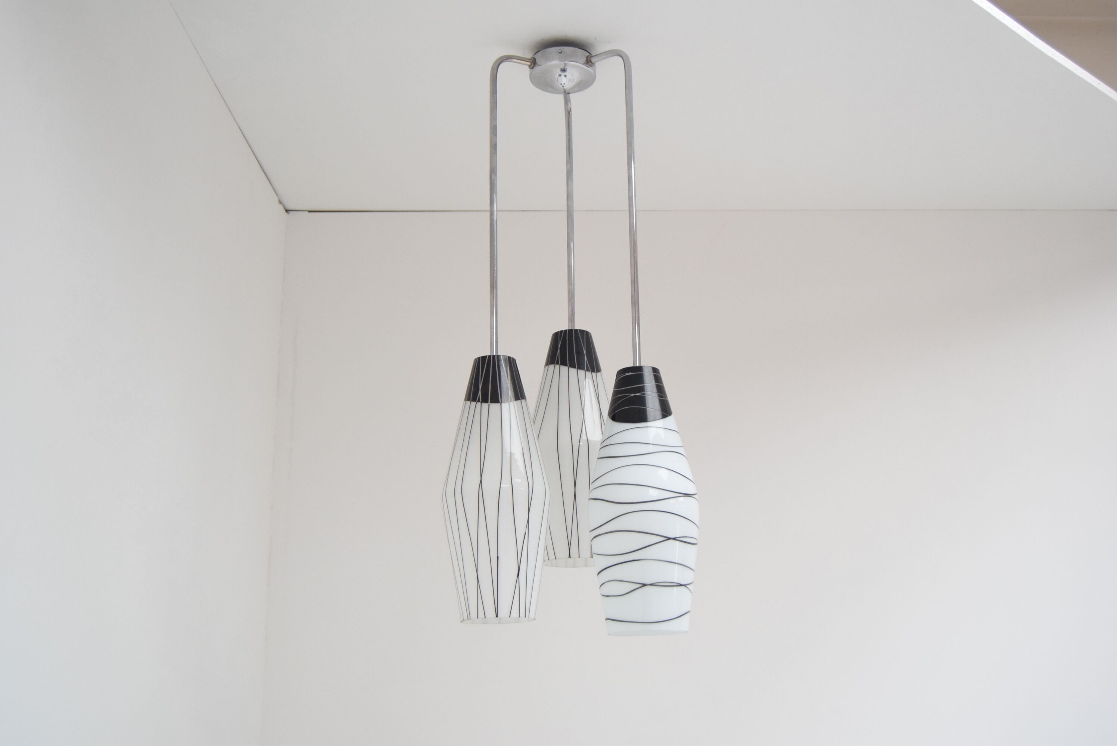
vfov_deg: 34.3
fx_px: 1211
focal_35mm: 39
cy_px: 373
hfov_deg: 49.5
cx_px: 558
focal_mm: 26
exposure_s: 1/80
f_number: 4.2
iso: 1600
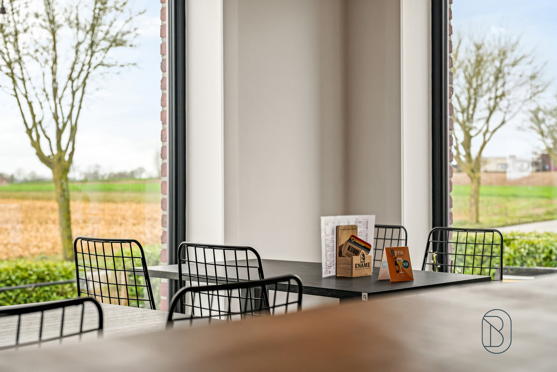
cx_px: 278
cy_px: 186
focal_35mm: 60
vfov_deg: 22.6
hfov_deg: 33.4
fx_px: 928
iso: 250
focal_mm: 60
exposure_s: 1/400
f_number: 5
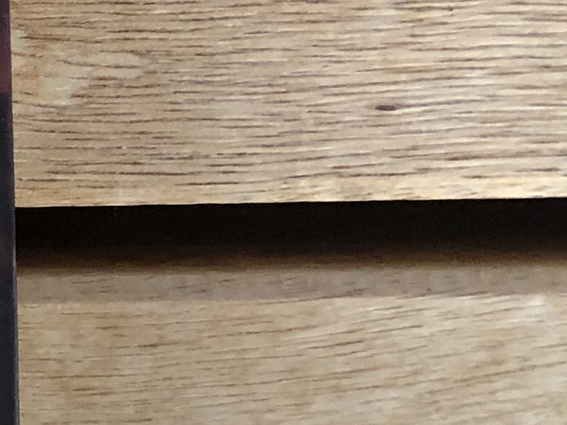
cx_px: -633
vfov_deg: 10.3
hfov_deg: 12.1
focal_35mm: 141
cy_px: -115
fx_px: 2310
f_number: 1.8
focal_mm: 3.99
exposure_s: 1/15
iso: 80
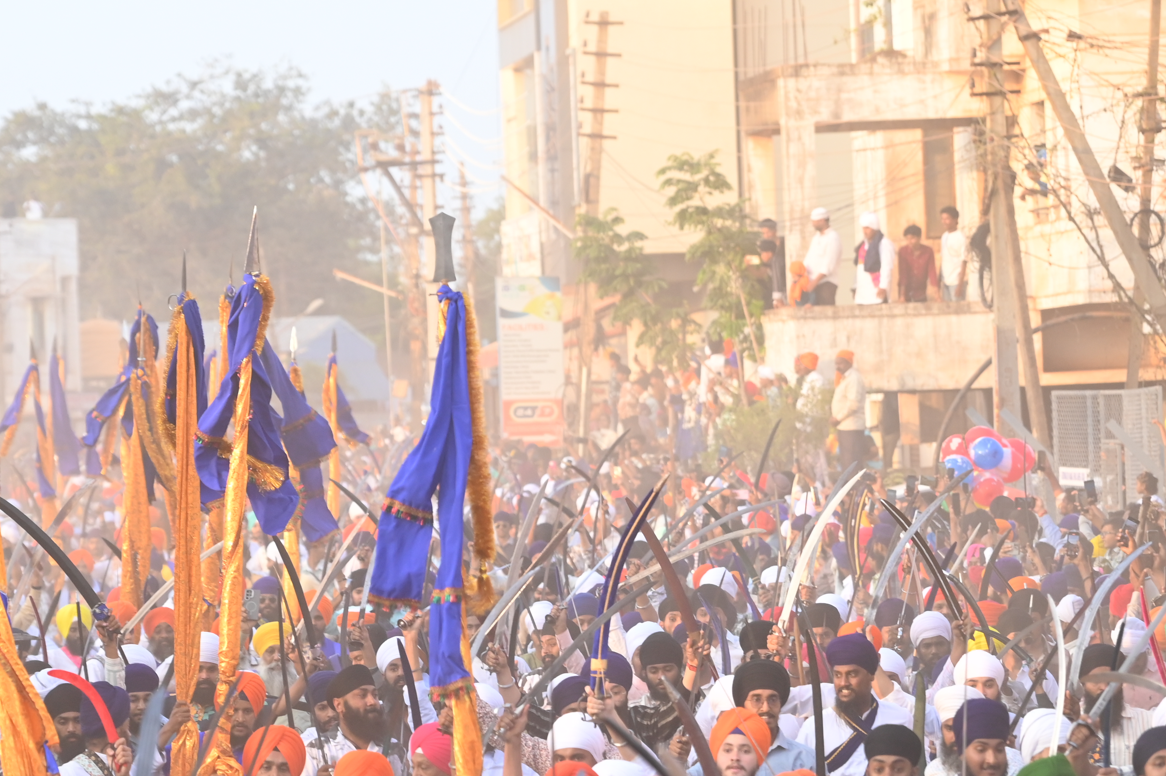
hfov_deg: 9.5
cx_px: 376
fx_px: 7023
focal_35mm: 217
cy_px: 577
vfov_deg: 6.3
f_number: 4.5
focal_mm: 120
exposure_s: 1/800
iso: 1000
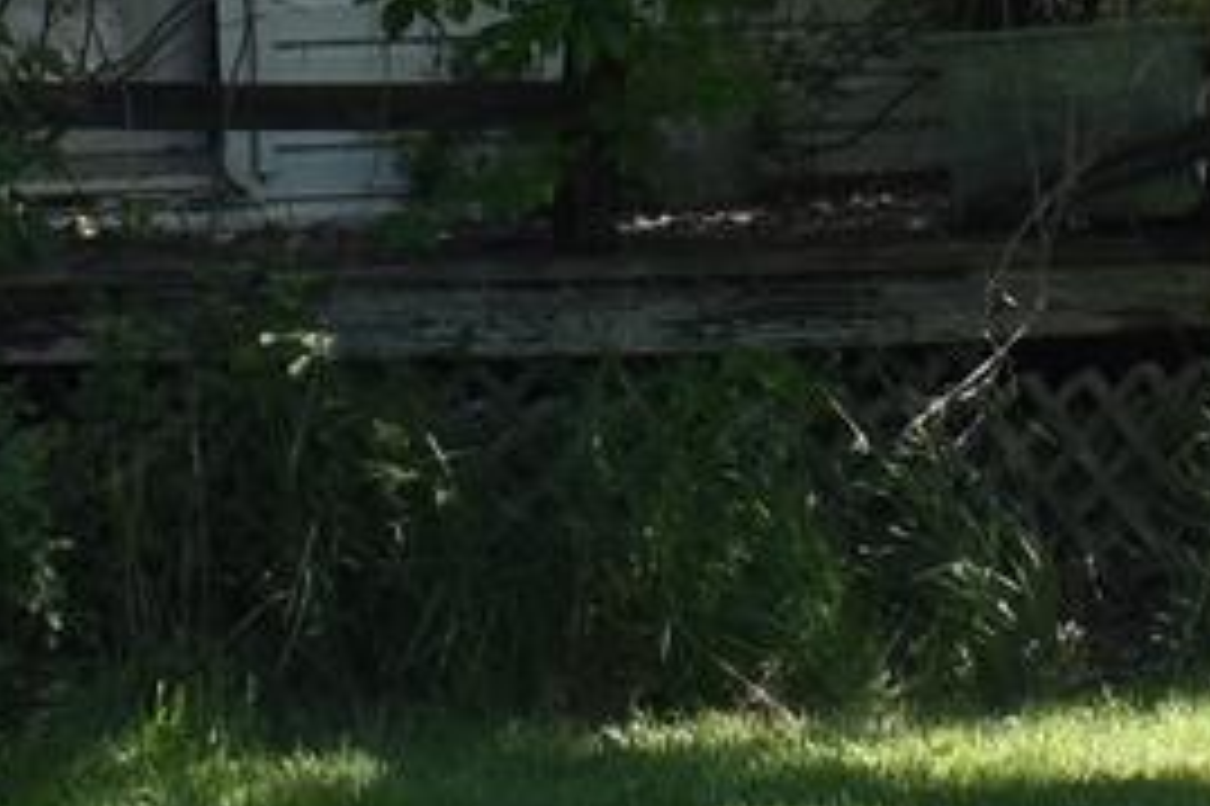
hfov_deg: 8.5
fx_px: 8055
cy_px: 34
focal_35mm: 240
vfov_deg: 5.7
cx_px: 1273
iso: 250
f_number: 8
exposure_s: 1/250
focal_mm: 21
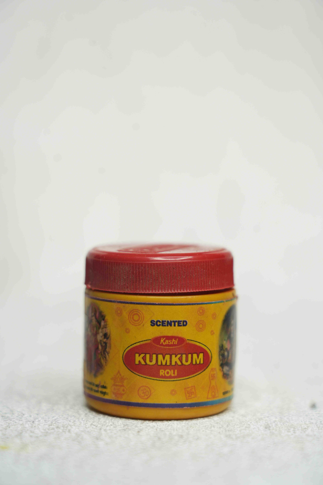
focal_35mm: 105
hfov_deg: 13.0
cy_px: 242
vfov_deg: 19.5
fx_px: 1413
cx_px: 162
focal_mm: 105
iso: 400
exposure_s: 1/125
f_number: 5.6
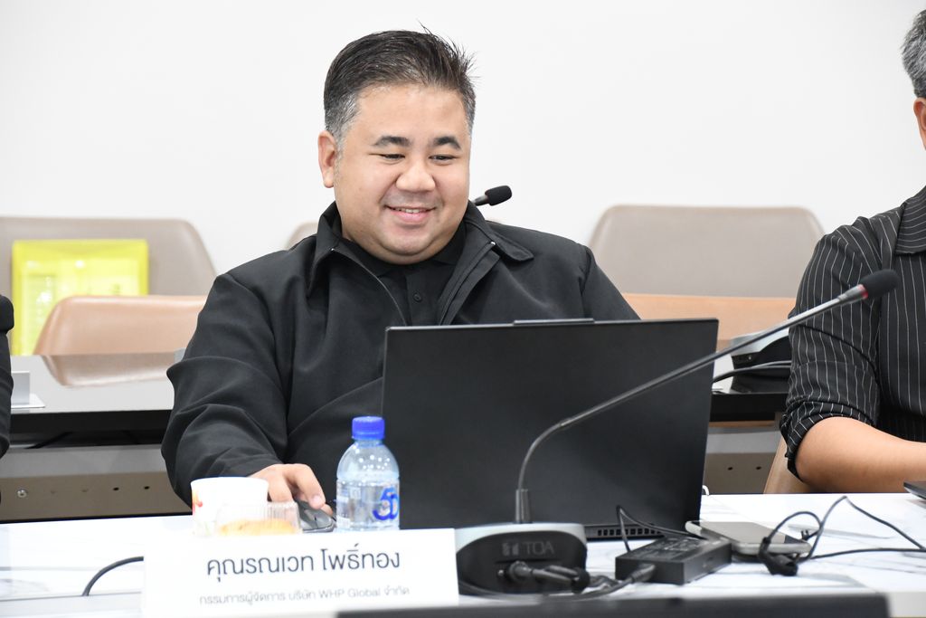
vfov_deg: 9.2
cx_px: 463
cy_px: 309
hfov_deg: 13.7
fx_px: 3859
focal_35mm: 150
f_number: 5.6
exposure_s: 1/50
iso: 4000
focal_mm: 100
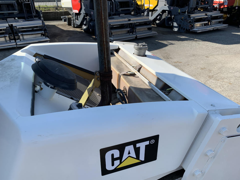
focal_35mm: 27
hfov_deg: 65.3
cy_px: 93
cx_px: 121
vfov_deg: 51.3
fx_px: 187
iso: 25
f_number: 1.8
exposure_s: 1/1220
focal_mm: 4.25
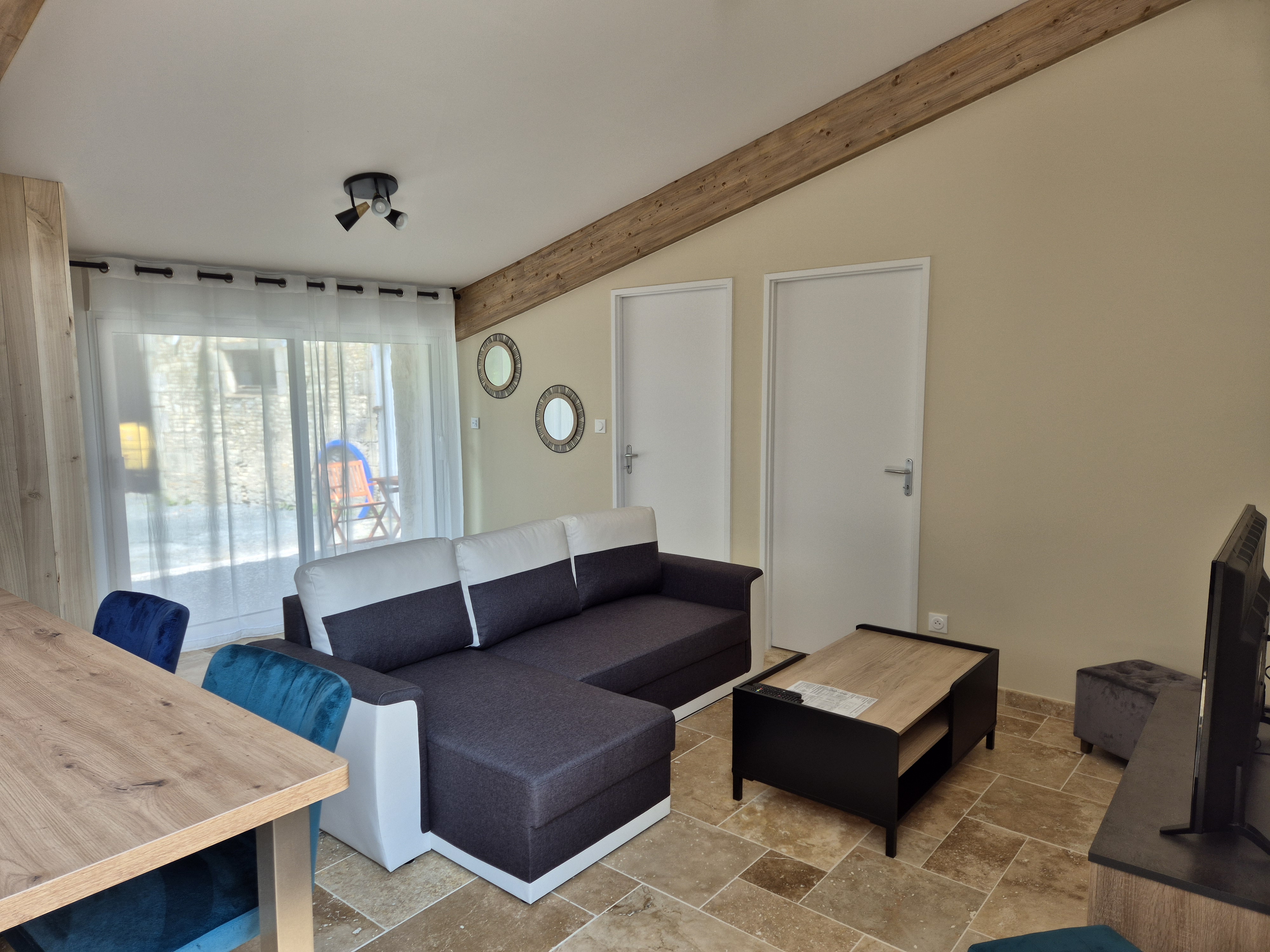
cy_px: 476
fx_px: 844
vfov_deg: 58.9
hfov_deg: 73.9
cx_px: 635
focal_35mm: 23
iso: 25
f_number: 1.8
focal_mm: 5.4
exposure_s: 1/201
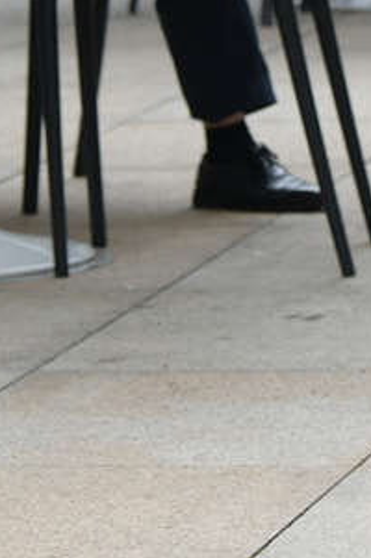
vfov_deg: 4.9
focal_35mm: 419
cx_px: 796
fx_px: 6491
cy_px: -382
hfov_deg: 3.2
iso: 400
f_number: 4.5
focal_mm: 70
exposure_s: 1/640
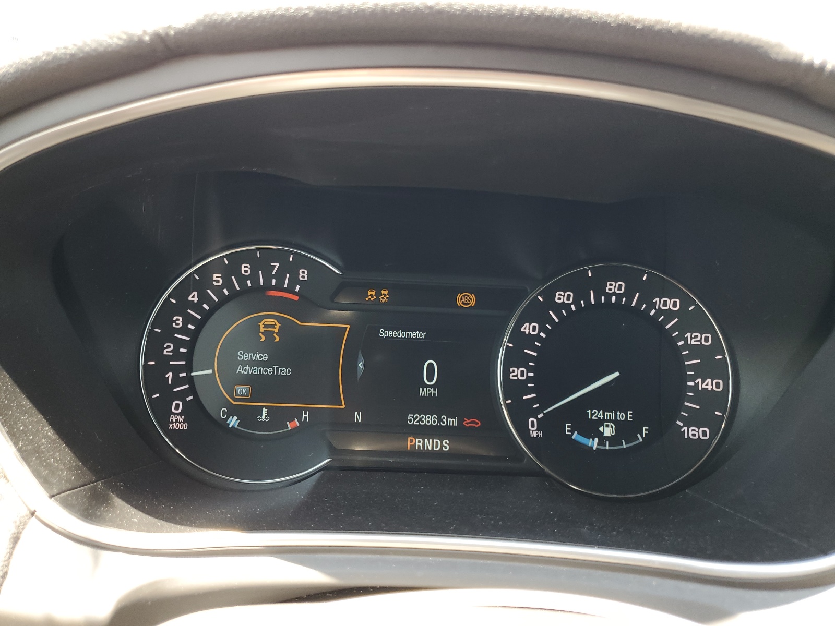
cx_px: 418
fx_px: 627
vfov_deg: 53.1
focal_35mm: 26
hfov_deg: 67.3
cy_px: 313
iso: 63
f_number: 1.5
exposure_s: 1/120
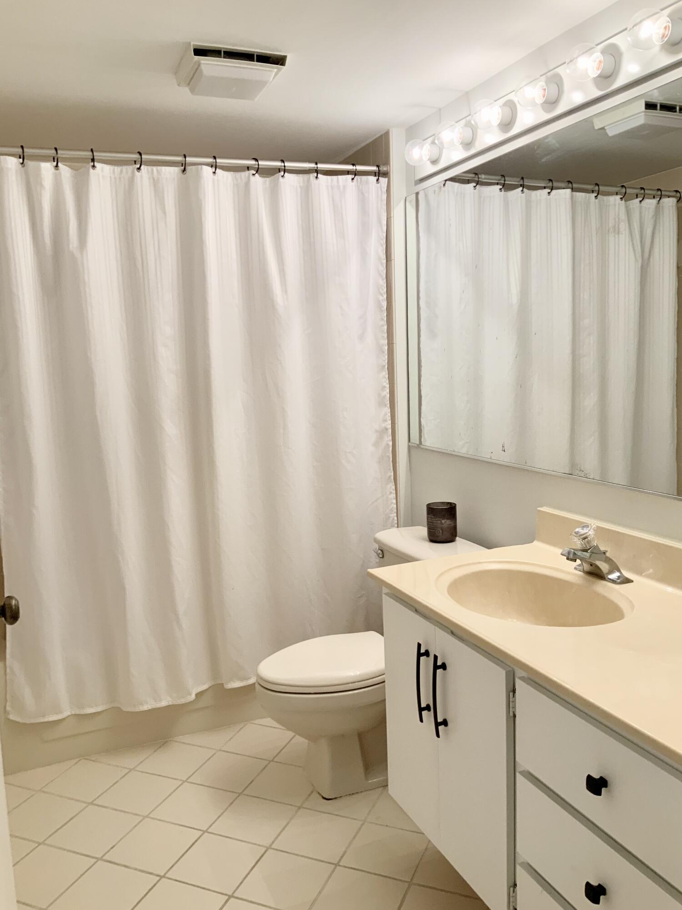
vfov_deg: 61.7
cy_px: 455
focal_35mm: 29
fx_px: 762
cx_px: 341
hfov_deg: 48.2
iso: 64
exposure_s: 1/120
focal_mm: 3
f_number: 1.8
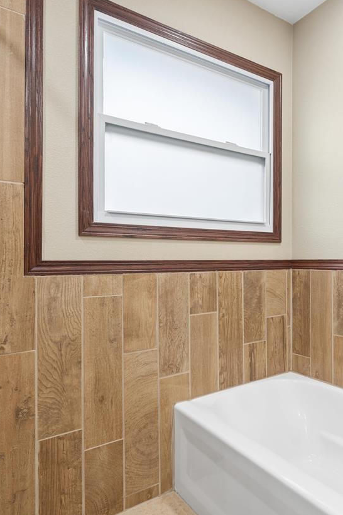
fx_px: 357
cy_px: 254
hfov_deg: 49.0
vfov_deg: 71.5
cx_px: 263
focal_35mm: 25
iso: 400
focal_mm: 16
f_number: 8
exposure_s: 1/25
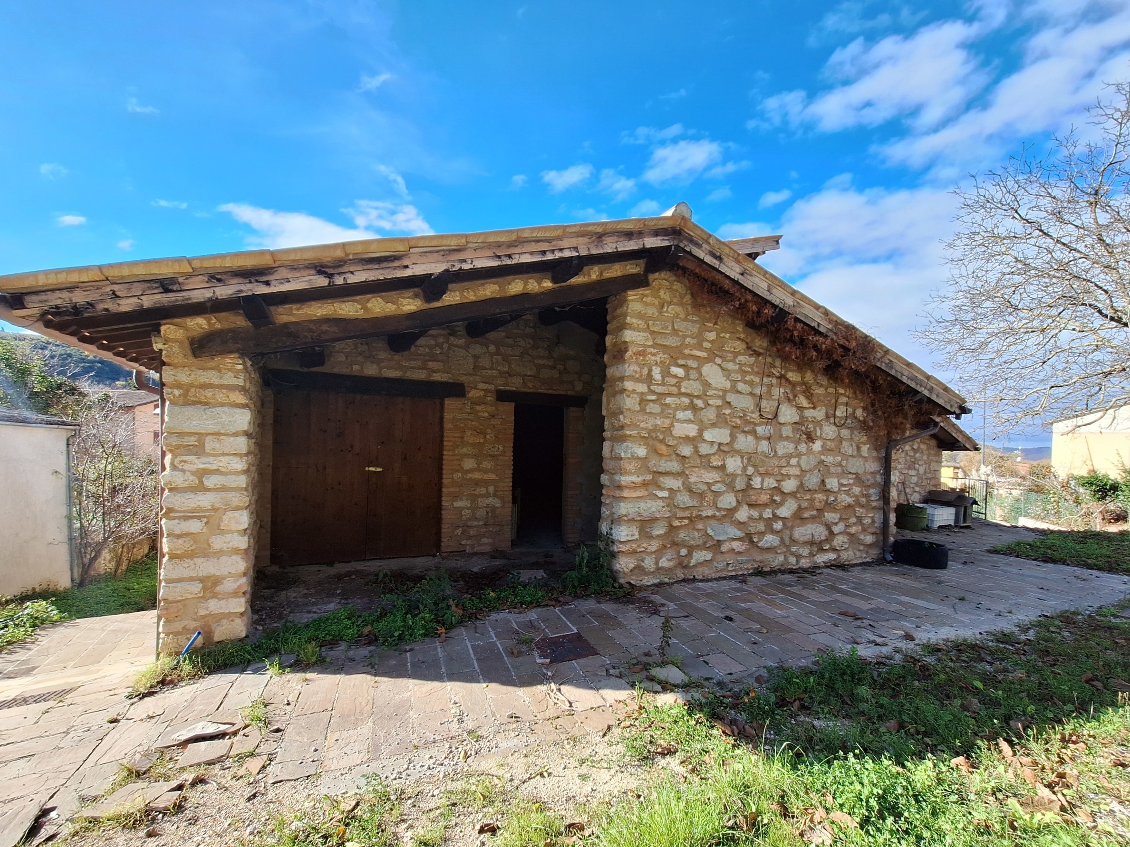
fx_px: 457
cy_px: 447
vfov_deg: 85.6
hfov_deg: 102.0
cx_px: 588
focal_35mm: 14
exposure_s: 1/1140
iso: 40
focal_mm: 1.74
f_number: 2.2
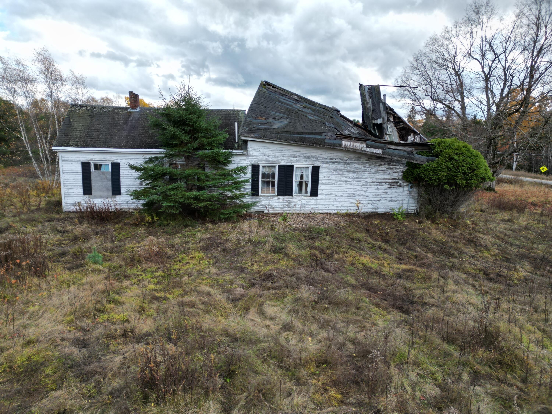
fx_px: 383
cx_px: 276
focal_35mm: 24
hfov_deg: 71.6
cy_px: 207
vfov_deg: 56.8
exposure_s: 1/725
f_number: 1.7
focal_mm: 6.72
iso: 100
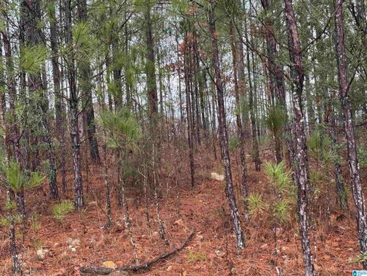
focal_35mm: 48
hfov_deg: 39.7
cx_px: 184
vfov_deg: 30.3
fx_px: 509
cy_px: 138
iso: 50
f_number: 1.78
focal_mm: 6.76
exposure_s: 1/121
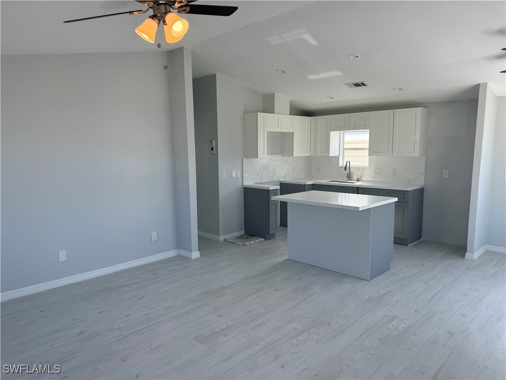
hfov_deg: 71.6
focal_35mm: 24
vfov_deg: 56.8
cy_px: 190
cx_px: 253
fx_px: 351
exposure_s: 1/822
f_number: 1.78
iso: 100
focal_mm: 6.76
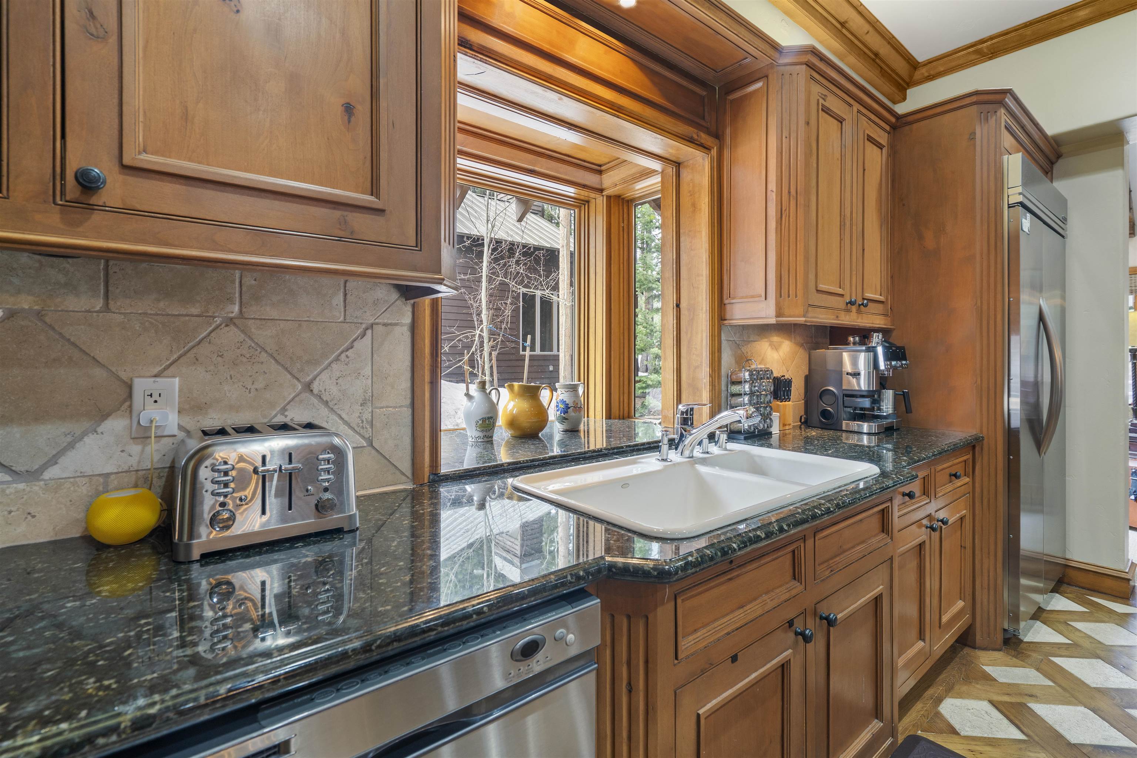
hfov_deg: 96.7
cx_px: 568
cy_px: 379
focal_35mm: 16
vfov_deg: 73.7
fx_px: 505
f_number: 7.1
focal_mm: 16
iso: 250
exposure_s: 2
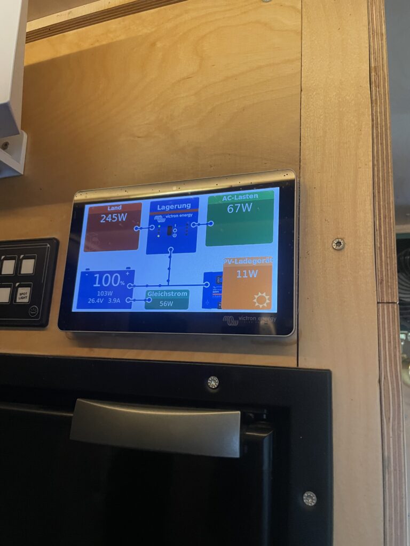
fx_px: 411
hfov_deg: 53.1
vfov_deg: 67.3
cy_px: 273
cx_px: 205
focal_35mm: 26
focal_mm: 4.2
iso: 500
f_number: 1.6
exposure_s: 1/59
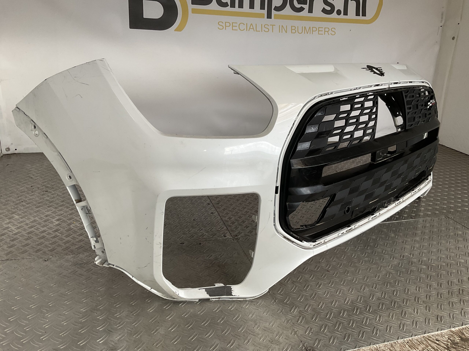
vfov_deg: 48.2
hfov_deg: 61.7
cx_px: 234
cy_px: 176
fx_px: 393
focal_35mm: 29
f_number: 1.8
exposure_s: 1/60
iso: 40
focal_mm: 3
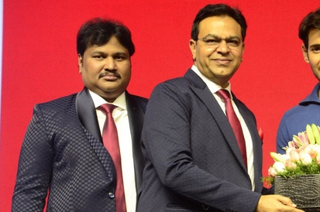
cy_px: 149
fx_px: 1216
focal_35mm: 137
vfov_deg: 10.0
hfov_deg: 14.9
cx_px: 242
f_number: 8
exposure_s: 1/125
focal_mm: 58
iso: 1600
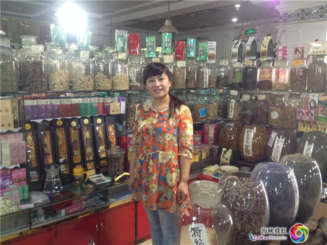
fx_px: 331
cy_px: 122
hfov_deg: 52.6
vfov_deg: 40.7
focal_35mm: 35
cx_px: 164
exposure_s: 1/20
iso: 160
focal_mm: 4.28
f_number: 2.4
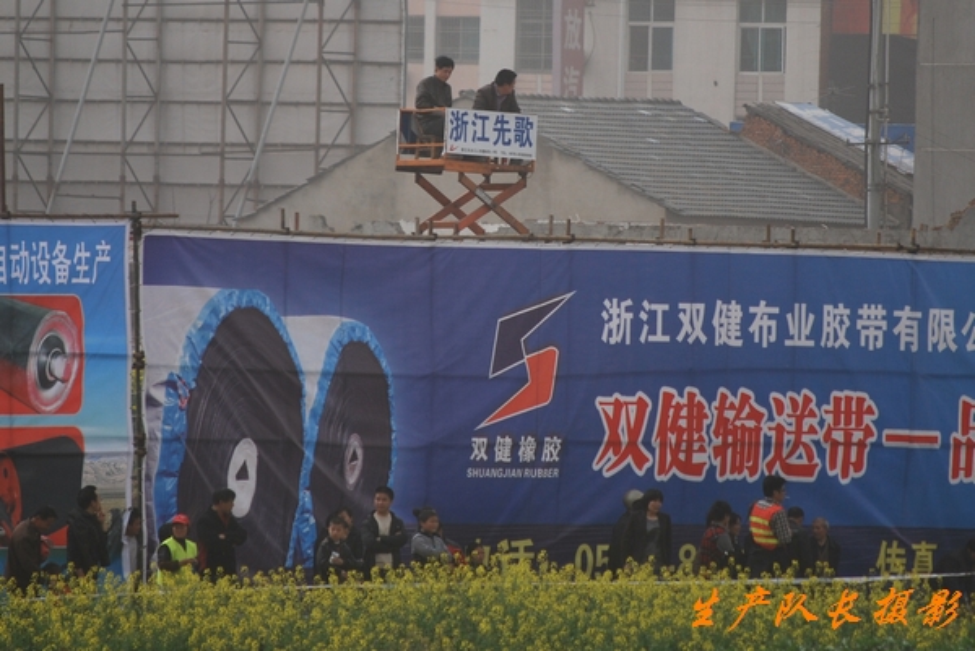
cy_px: 326
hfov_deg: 6.9
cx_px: 488
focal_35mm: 300
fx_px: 8131
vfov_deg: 4.6
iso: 200
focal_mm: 200
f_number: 5.6
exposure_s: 1/1000
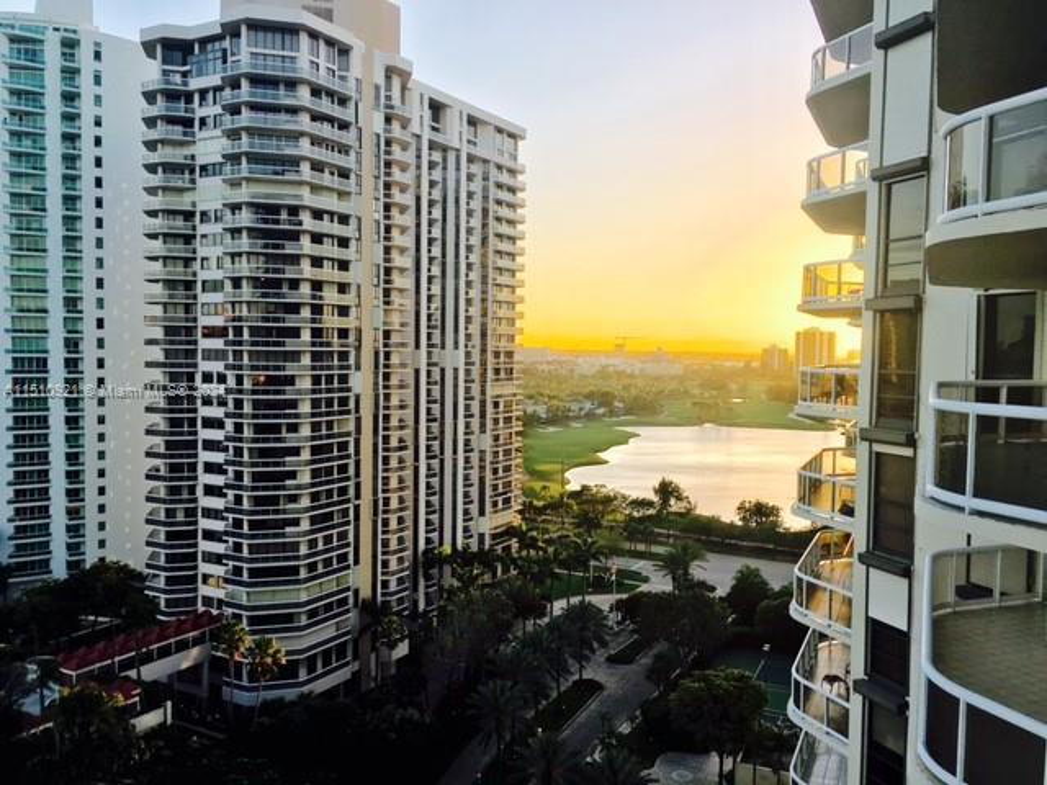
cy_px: 392
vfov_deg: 48.2
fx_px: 877
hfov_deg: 61.7
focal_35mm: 29
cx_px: 524
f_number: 2.2
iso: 25
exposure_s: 1/596
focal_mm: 4.15
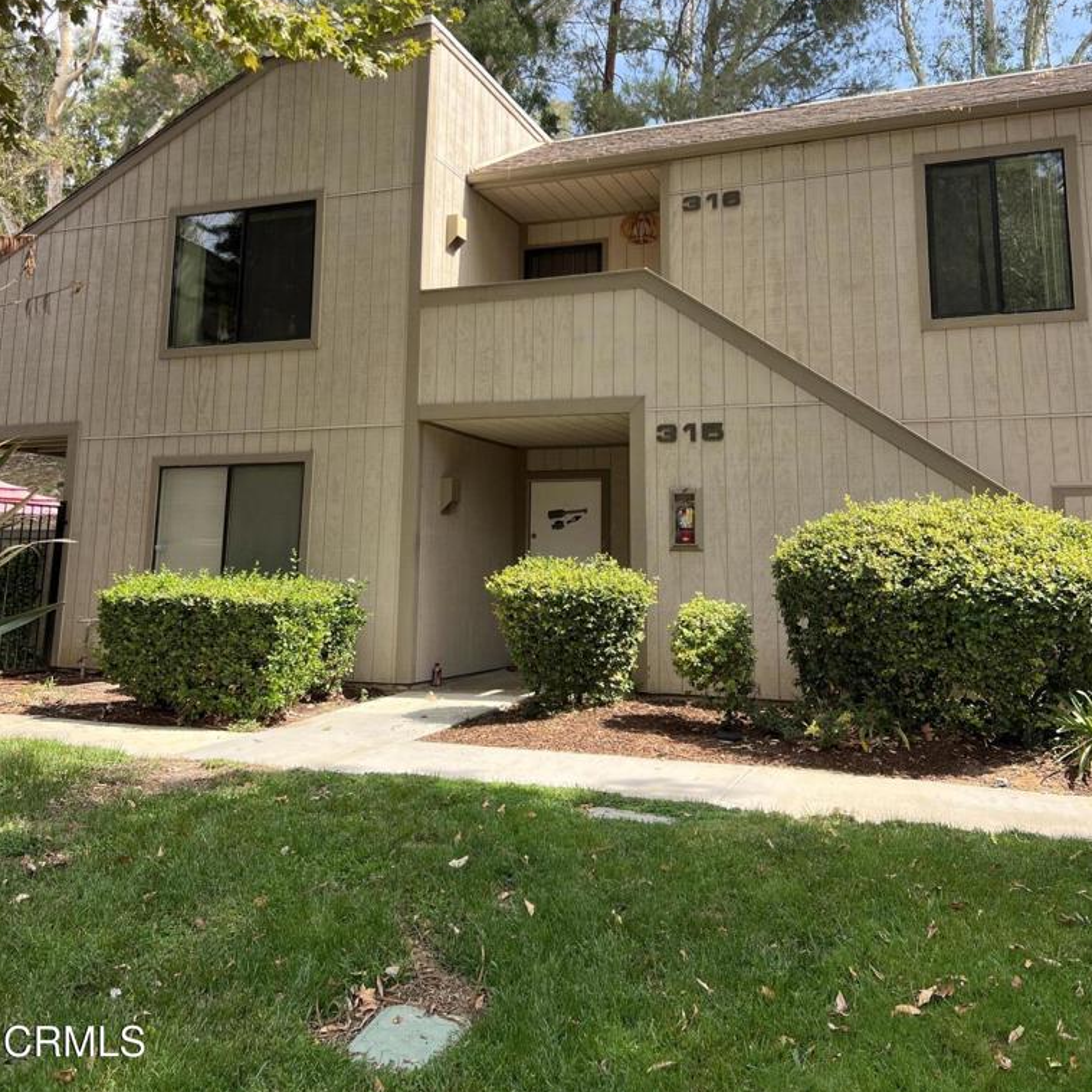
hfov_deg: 52.5
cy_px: 373
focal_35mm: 31
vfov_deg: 51.6
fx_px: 1106
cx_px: 551
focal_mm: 5.7
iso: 50
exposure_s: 1/1196
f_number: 1.5
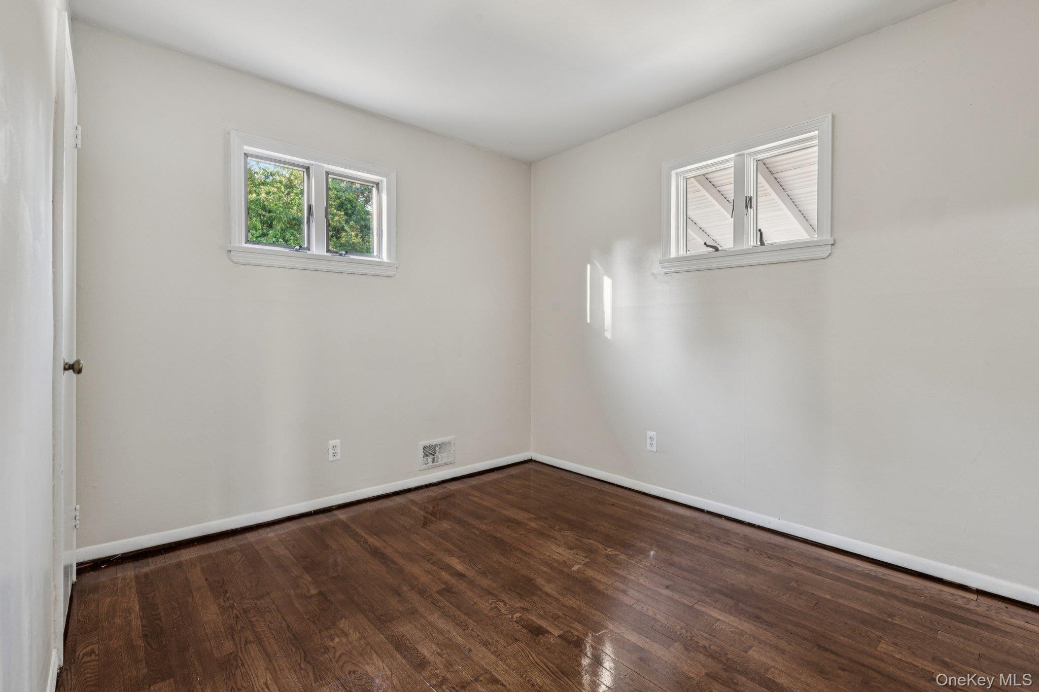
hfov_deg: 96.7
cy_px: 346
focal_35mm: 16
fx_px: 462
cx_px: 520
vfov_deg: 73.7
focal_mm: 16
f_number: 8
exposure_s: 1/2.5
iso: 320
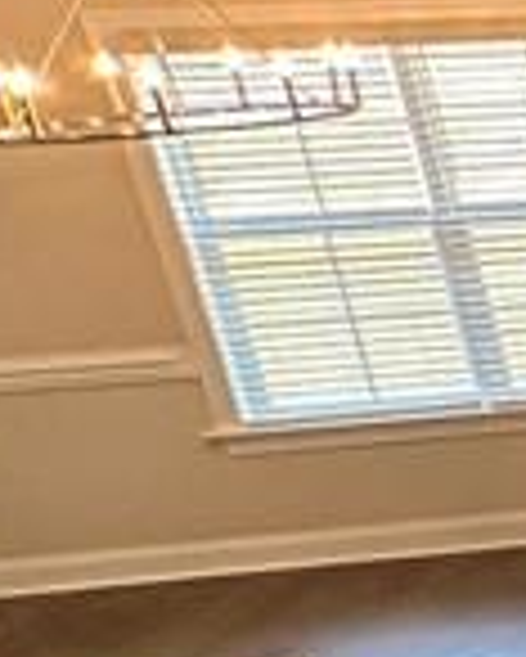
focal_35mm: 96
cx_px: 1956
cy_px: 504
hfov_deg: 8.9
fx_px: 1866
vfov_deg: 19.8
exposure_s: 1/120
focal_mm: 2.22
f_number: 2.2
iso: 250
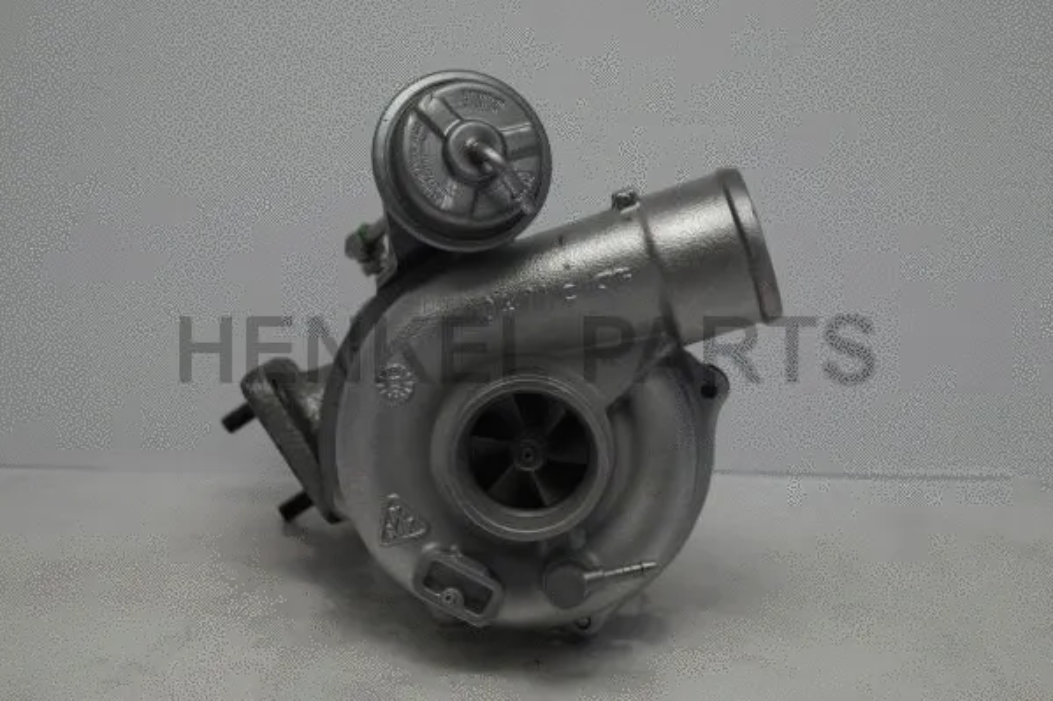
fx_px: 2412
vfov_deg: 16.5
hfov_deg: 24.6
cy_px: 350
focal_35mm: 82
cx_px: 526
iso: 800
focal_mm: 55
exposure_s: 1/160
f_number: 5.6
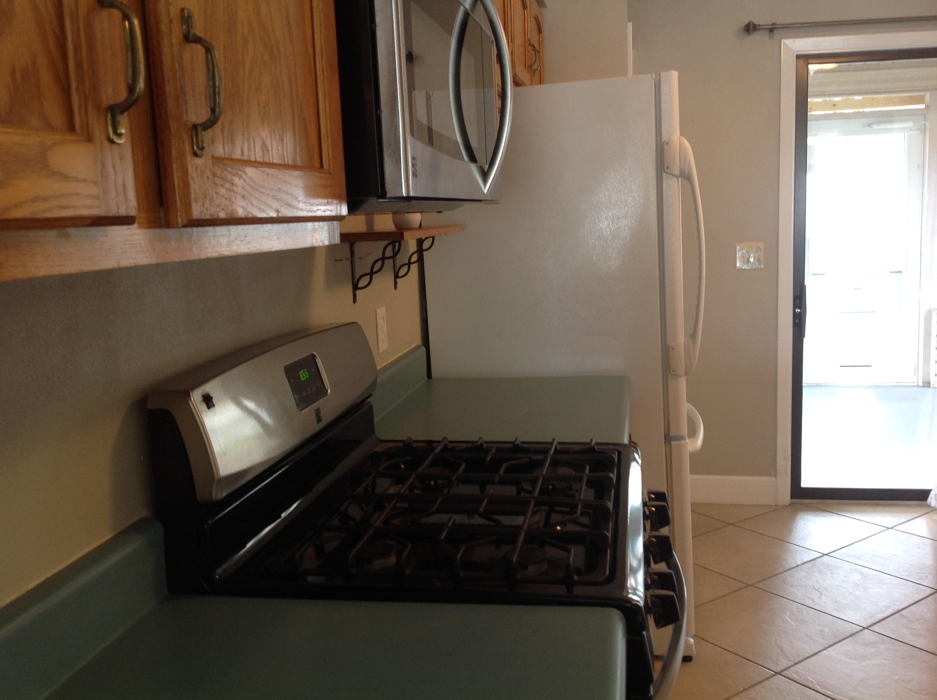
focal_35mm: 35
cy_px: 350
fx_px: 946
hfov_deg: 52.7
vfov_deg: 40.6
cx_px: 468
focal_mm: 4.28
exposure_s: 1/15
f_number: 2.4
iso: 64
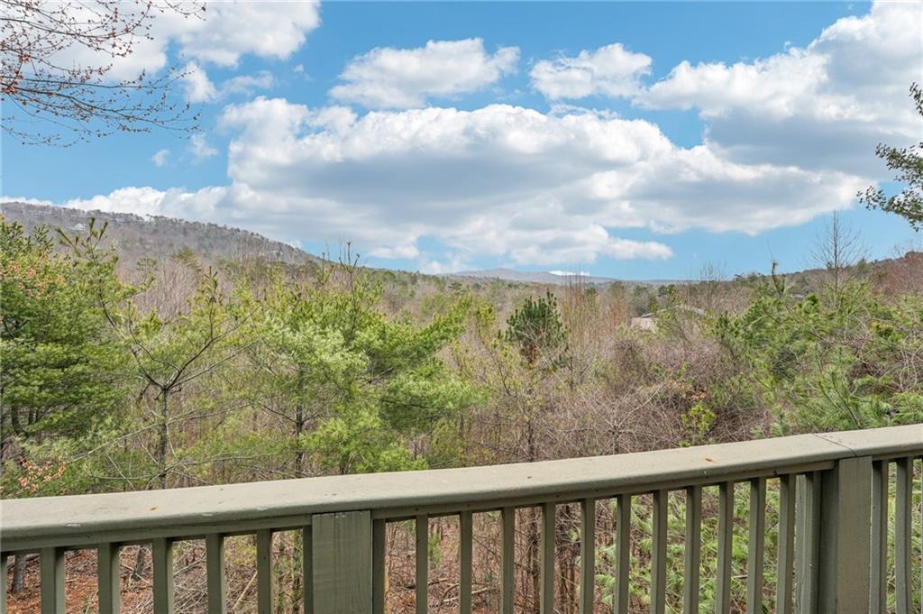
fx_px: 359
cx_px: 462
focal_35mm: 14
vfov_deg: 81.1
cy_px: 307
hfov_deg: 104.3
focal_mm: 14
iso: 320
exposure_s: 1/100
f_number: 8
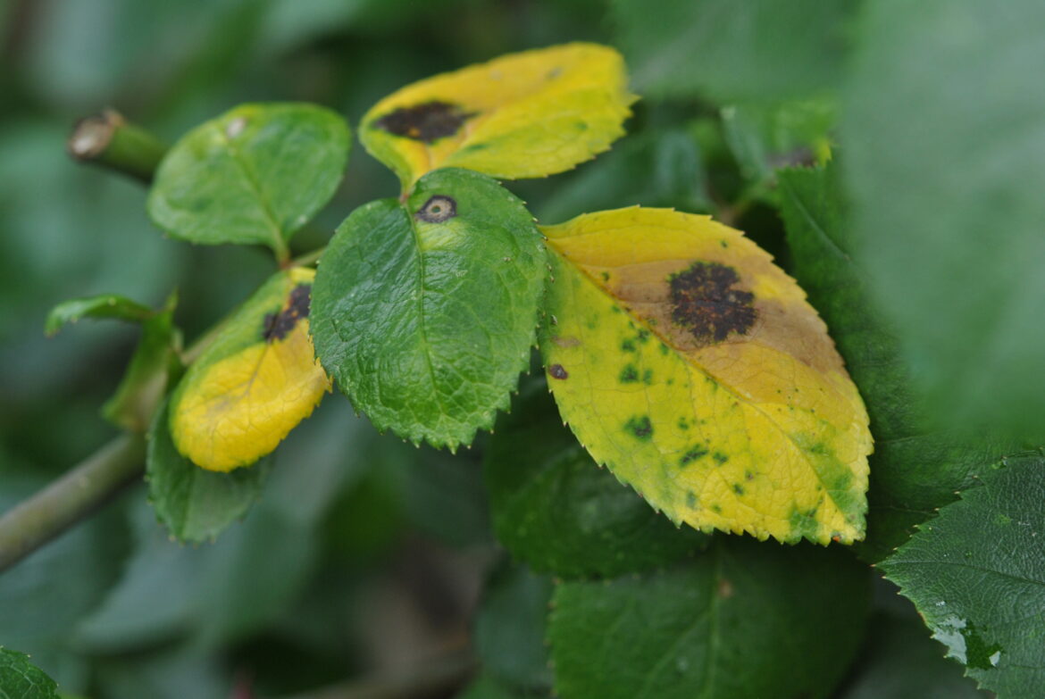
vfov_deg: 15.2
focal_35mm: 90
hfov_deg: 22.6
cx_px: 522
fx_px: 2615
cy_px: 350
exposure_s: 1/125
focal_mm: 60
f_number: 6.3
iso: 200
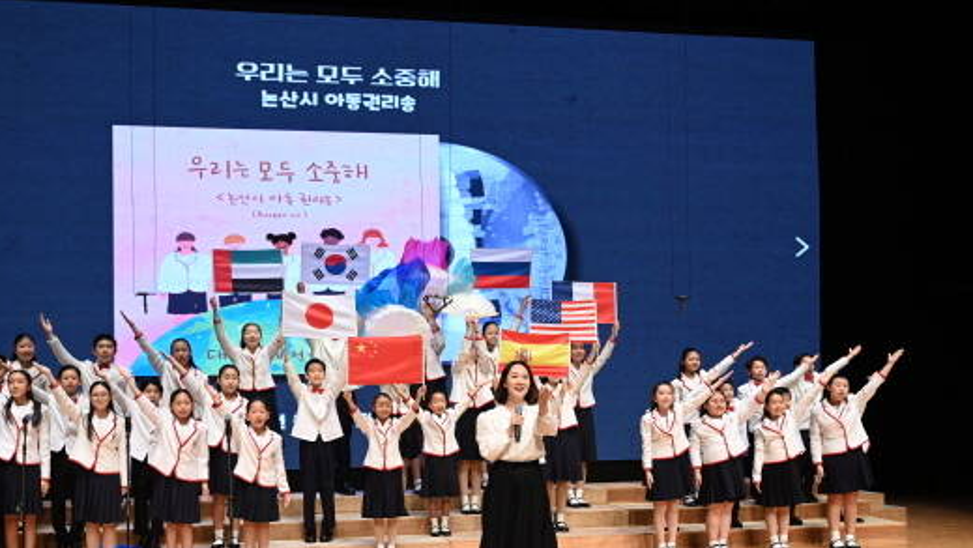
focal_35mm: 49
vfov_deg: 24.3
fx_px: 1265
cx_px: 465
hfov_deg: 42.1
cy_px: 365
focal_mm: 38
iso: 320
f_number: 3.5
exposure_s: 1/125
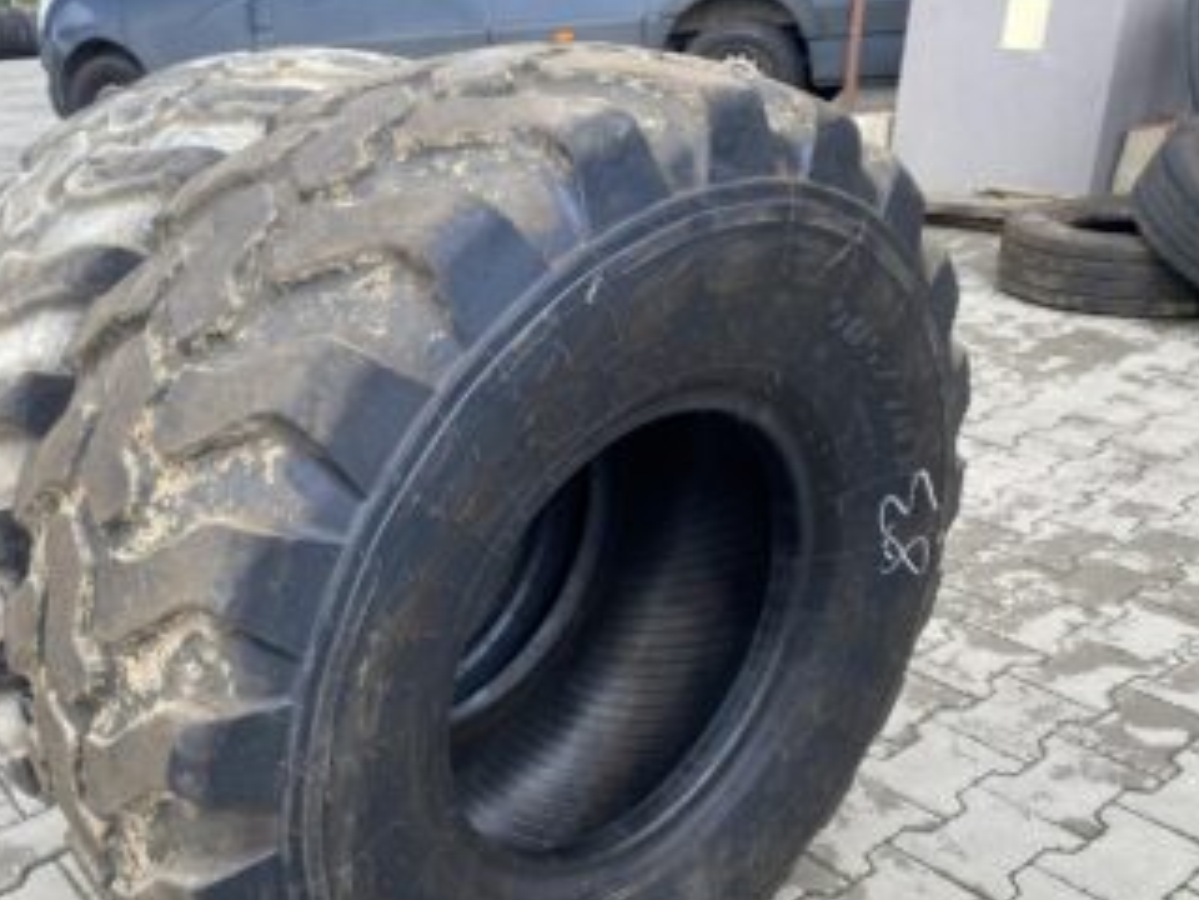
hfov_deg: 51.8
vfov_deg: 40.3
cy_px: 587
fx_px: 1212
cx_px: 420
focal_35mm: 35
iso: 32
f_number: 1.8
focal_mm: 4.25
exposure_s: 1/554
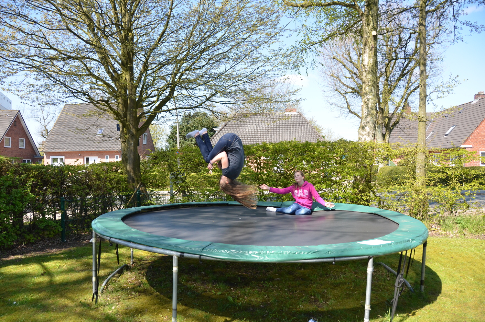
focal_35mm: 27
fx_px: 363
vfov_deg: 47.8
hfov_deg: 67.5
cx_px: 242
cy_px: 161
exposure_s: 1/1000
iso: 400
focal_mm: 18
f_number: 4
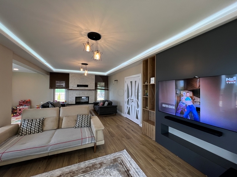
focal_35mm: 13
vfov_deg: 89.9
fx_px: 89
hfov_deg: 106.2
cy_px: 88
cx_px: 118
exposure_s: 1/100
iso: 50
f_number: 1.8
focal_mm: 1.57
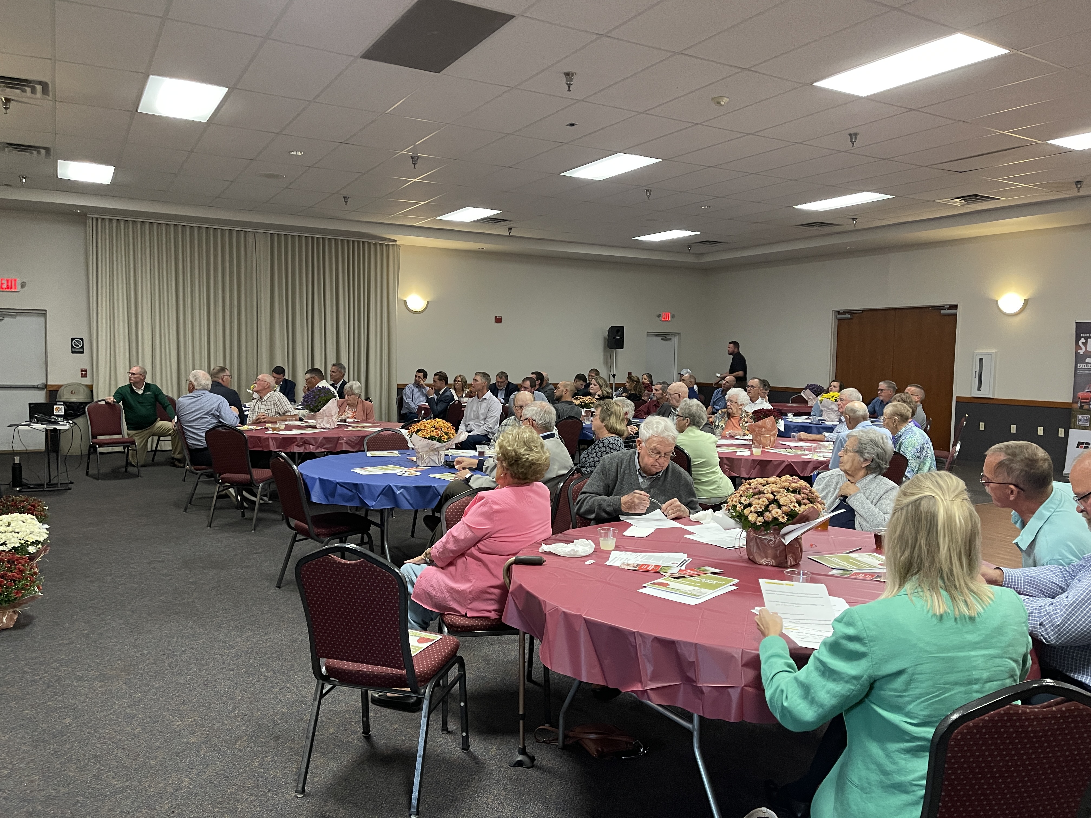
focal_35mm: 26
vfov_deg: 53.1
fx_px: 819
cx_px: 546
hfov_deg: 67.3
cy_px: 409
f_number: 1.6
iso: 400
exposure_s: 1/60
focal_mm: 5.1
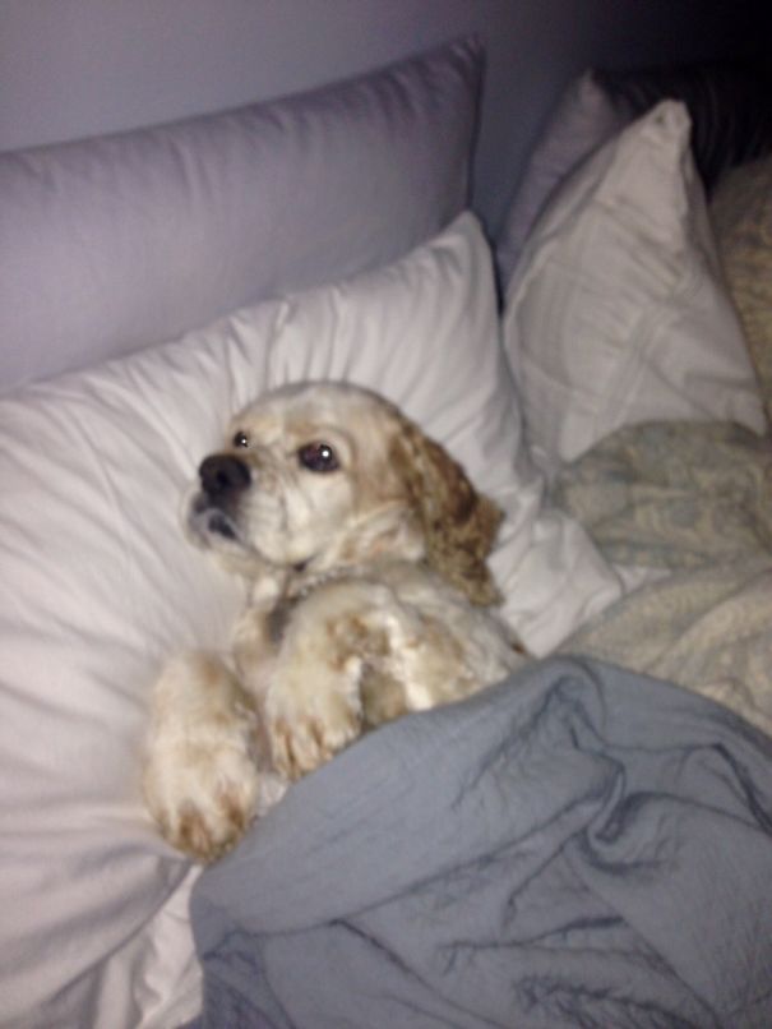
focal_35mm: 33
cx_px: 386
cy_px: 514
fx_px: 981
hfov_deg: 43.0
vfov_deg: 55.3
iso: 64
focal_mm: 4.12
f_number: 2.4
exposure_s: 1/20
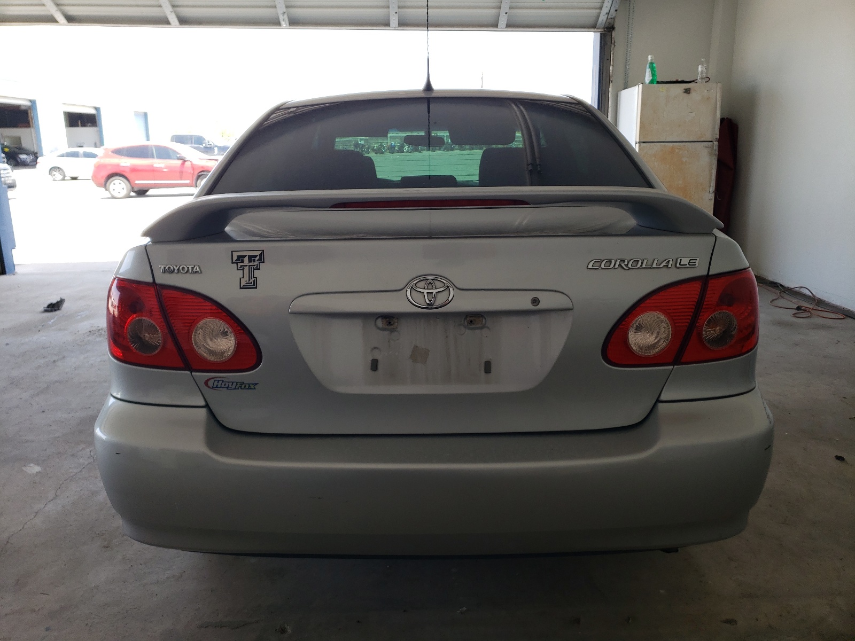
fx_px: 642
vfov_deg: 53.1
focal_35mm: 26
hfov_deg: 67.3
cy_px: 320
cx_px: 428
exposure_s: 1/256
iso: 50
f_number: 1.5
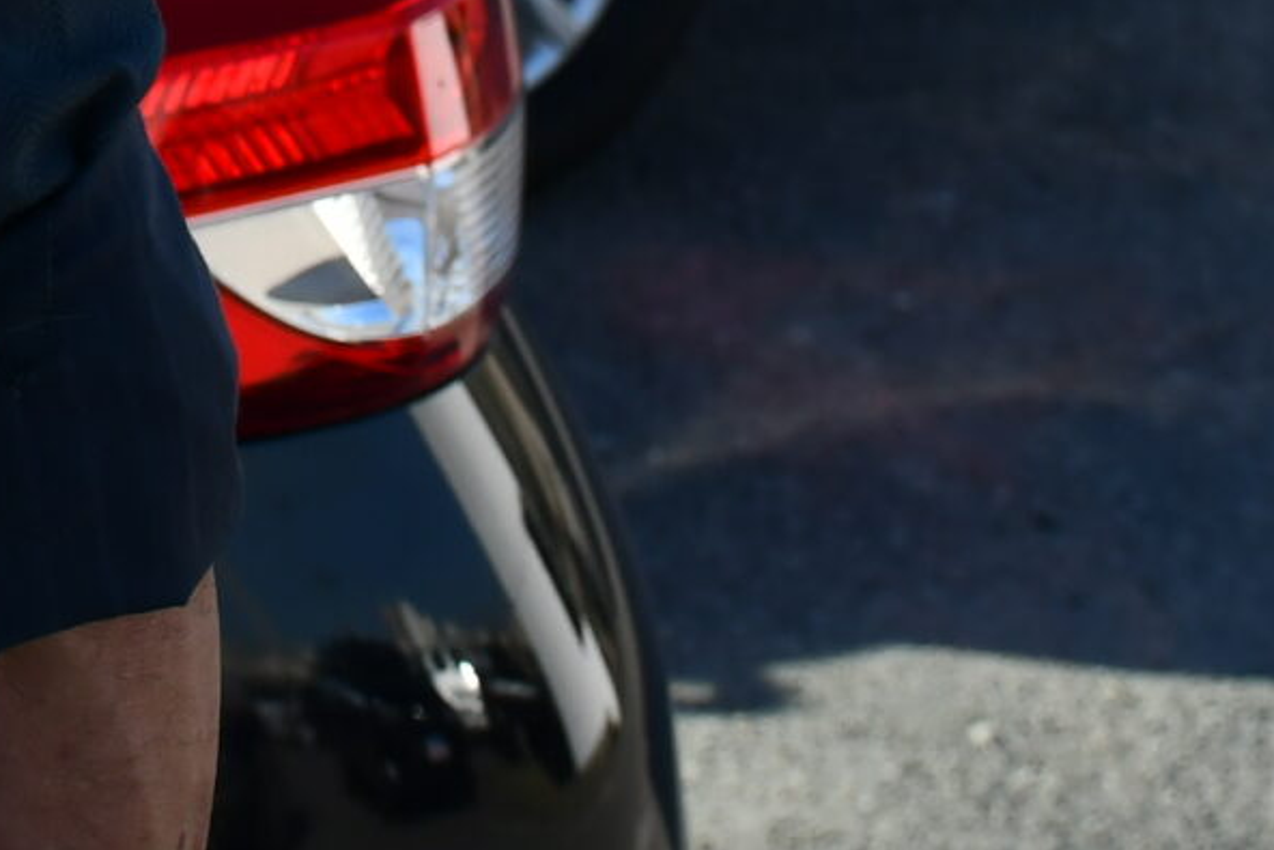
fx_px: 6123
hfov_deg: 11.7
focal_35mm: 173
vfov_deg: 7.7
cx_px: -28
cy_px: -769
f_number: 5.6
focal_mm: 27
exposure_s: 1/1000
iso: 220
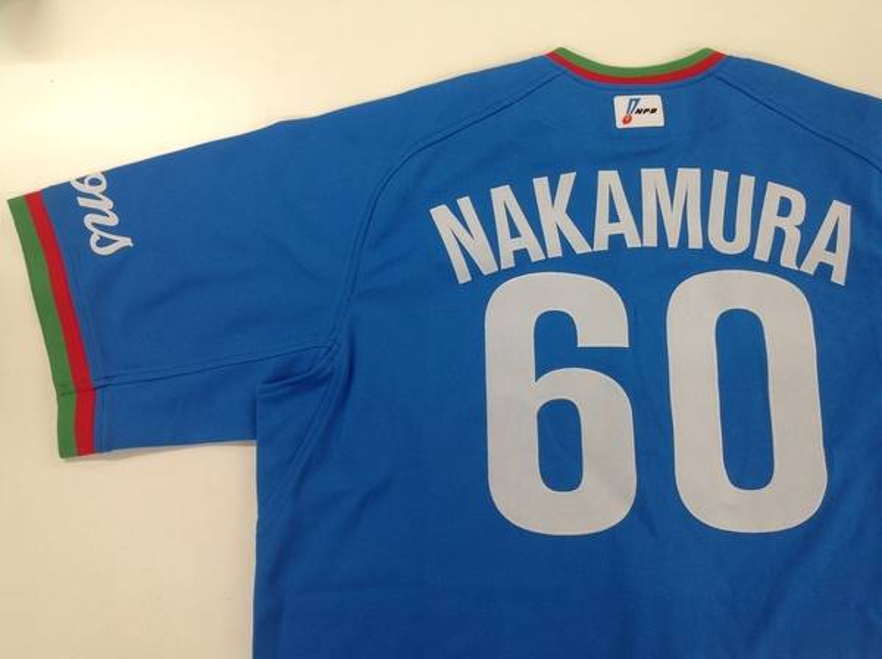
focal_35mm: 35
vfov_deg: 40.6
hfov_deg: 52.7
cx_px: 441
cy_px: 330
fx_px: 890
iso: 50
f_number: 2.4
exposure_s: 1/40
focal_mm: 4.28
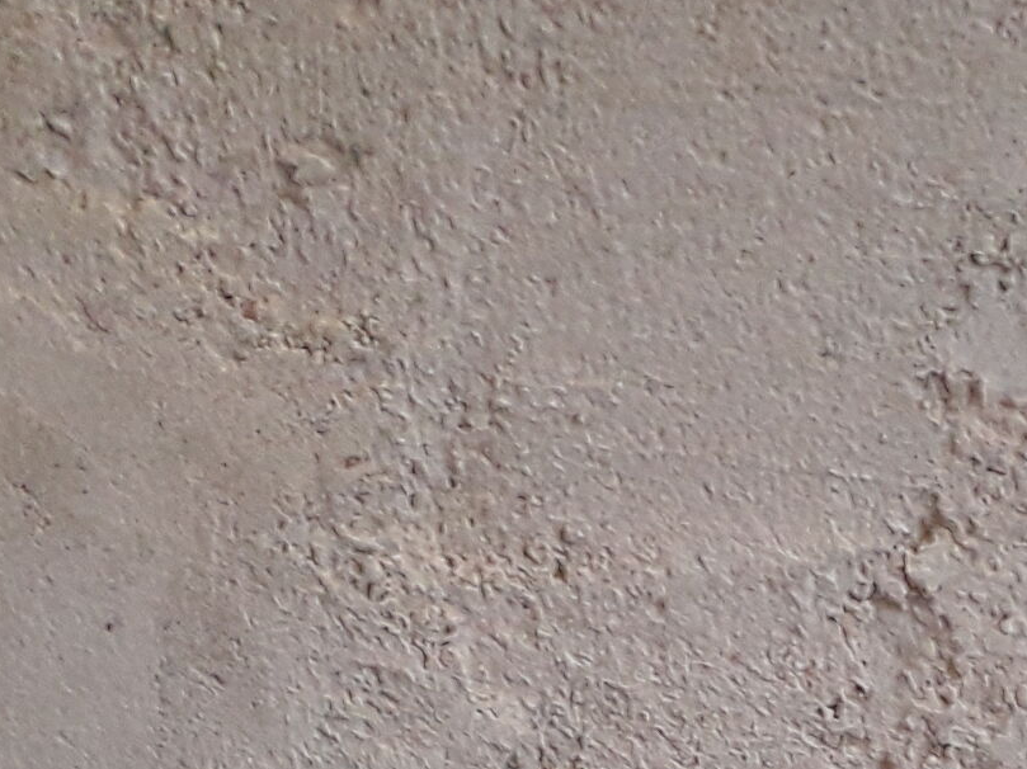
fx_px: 3232
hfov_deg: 18.0
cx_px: 684
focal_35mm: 109
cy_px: 1509
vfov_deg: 12.1
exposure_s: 1/25
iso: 160
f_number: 1.9
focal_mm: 3.6
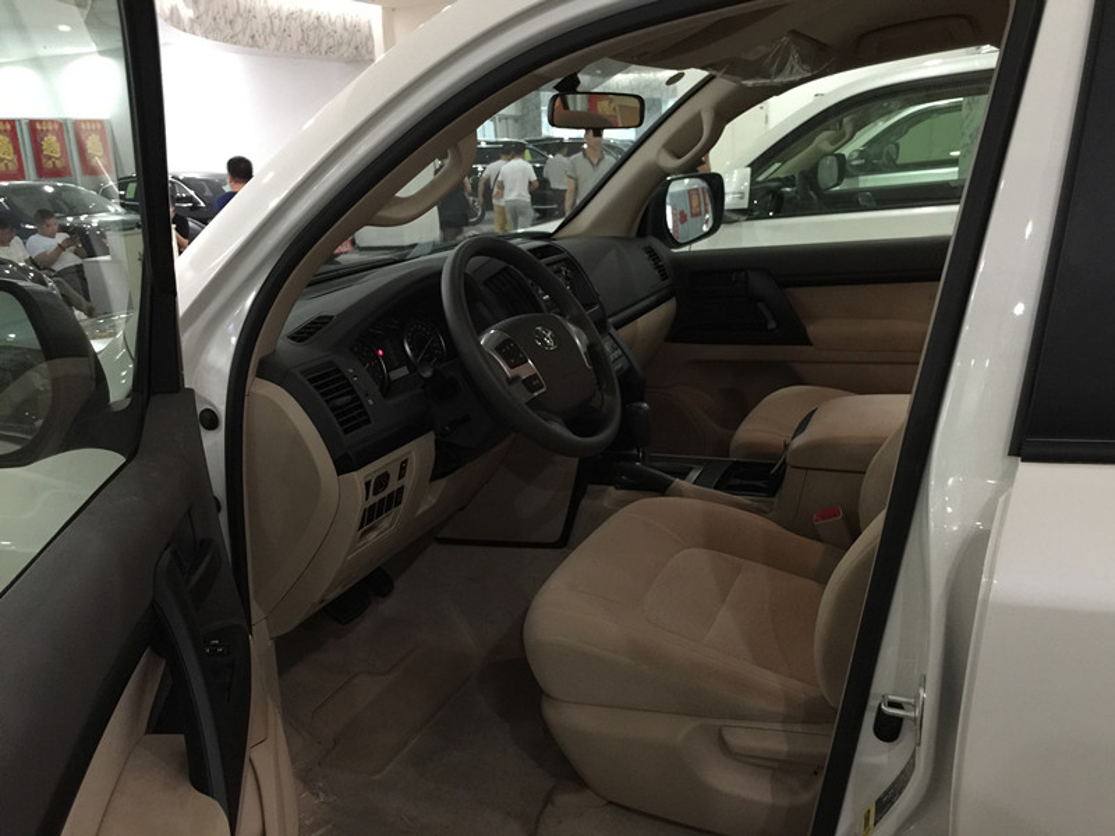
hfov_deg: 61.7
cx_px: 558
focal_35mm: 29
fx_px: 934
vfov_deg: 48.2
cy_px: 418
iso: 100
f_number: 2.2
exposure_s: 1/4
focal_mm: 4.15
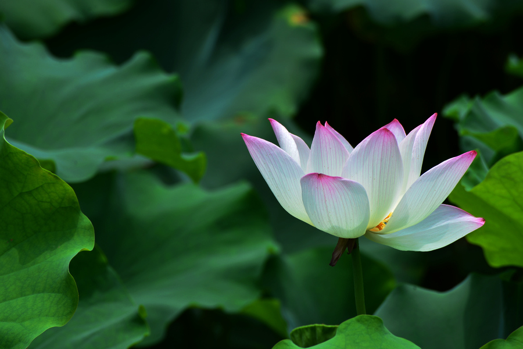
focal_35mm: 300
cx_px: 262
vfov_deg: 4.6
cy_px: 174
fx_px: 4358
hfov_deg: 6.9
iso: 100
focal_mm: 300
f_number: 10
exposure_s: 1/200
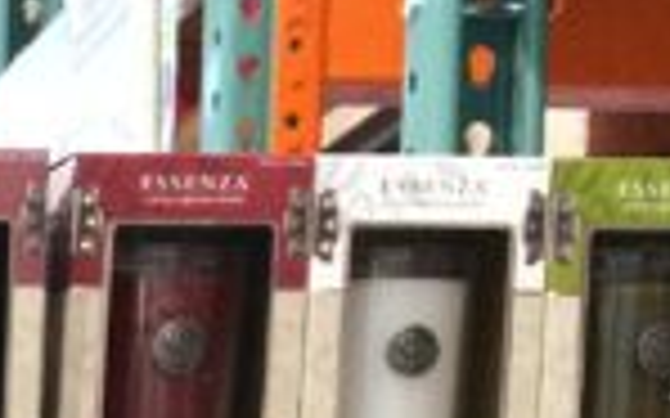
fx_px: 2884
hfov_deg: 11.9
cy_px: 1052
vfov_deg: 7.6
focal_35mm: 158
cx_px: -639
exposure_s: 1/30
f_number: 2.2
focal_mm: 4.15
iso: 160
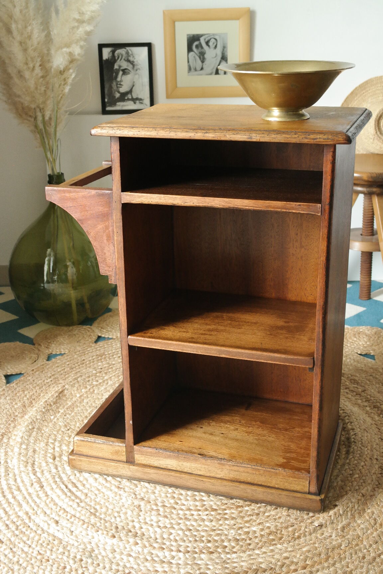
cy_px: 287
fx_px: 782
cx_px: 192
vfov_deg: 40.3
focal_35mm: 49
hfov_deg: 27.5
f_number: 5.6
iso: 1600
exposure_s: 1/25
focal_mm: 32
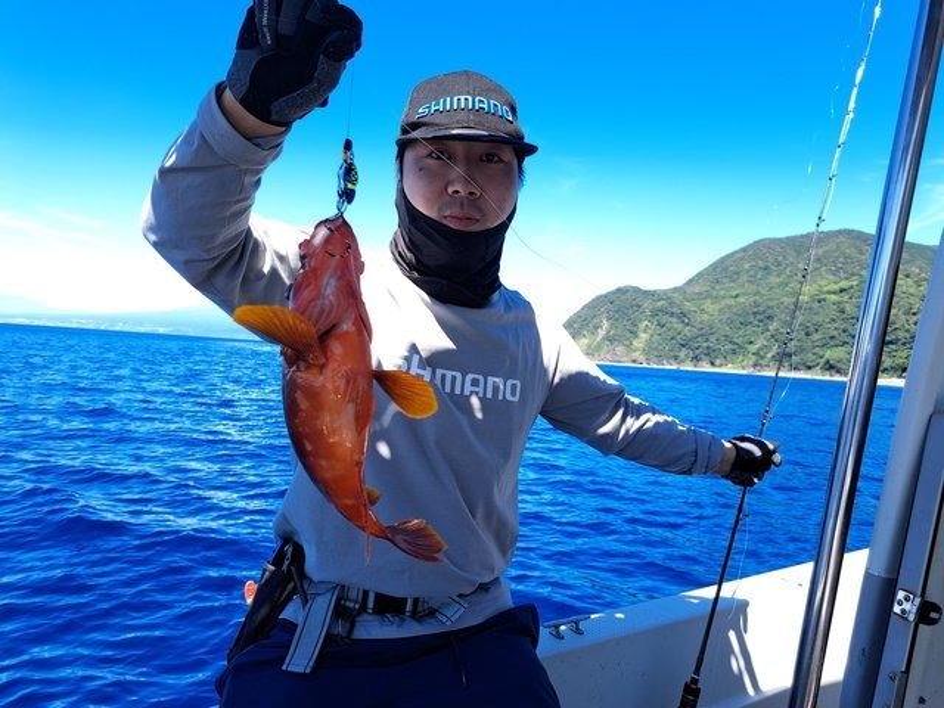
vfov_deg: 56.8
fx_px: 654
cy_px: 354
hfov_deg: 71.6
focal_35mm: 24
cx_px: 472
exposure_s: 1/244
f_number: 1.8
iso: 50
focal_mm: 5.23
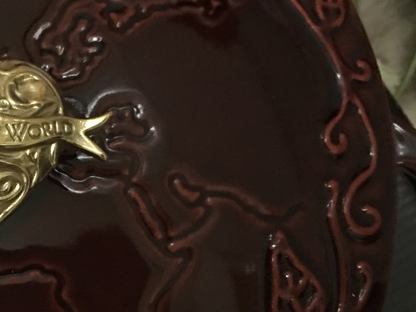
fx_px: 1094
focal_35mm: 91
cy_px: 234
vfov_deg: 16.2
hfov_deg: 20.5
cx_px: -41
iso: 125
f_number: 2.2
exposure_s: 1/8
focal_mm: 4.15
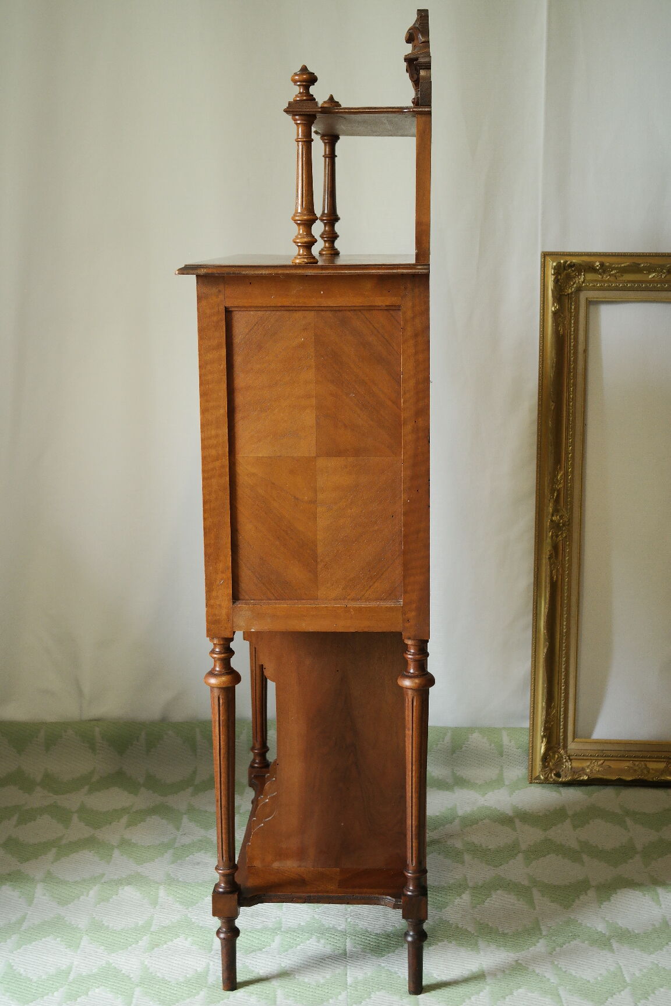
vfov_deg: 37.5
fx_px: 1482
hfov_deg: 25.5
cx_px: 336
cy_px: 503
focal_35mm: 53
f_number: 6.3
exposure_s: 1/30
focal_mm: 35
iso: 800
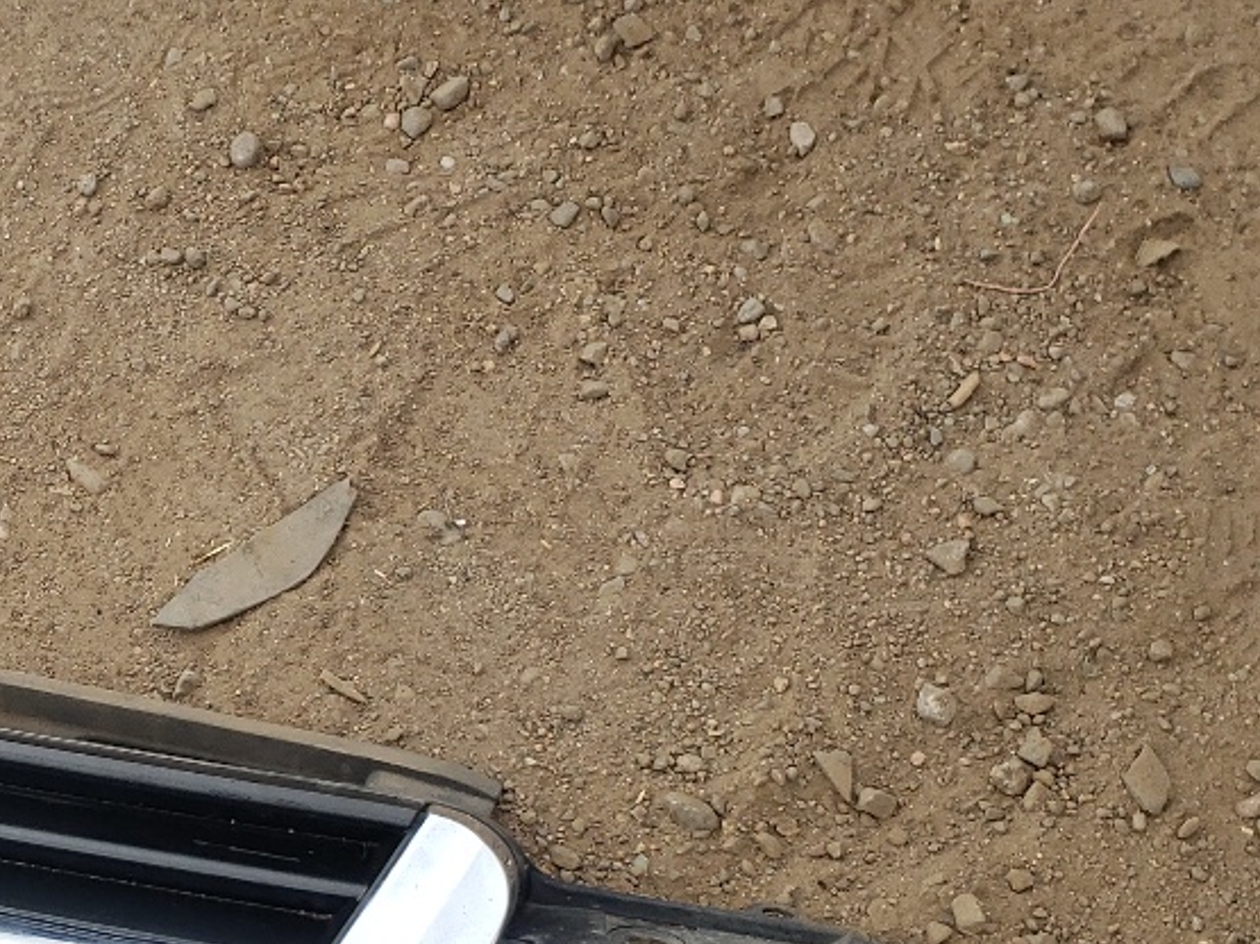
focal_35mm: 75
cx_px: 27
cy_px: 796
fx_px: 2729
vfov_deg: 19.4
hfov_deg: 24.9
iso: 50
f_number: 1.5
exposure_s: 1/1111
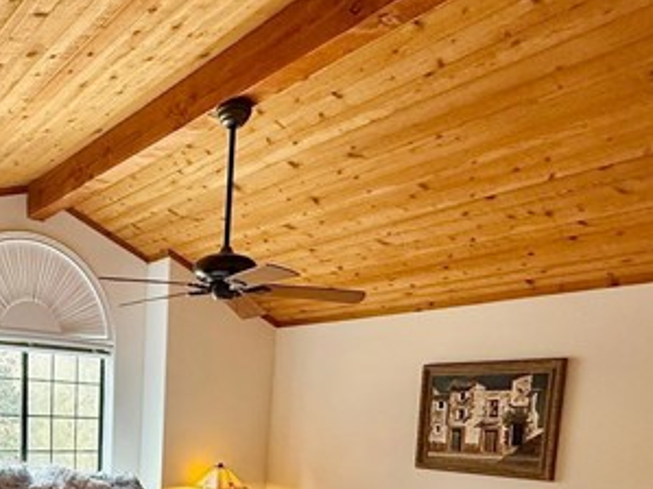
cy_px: 480
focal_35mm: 30
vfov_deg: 41.2
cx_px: 133
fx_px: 566
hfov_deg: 55.8
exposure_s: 1/120
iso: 250
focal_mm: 2.22
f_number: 2.2
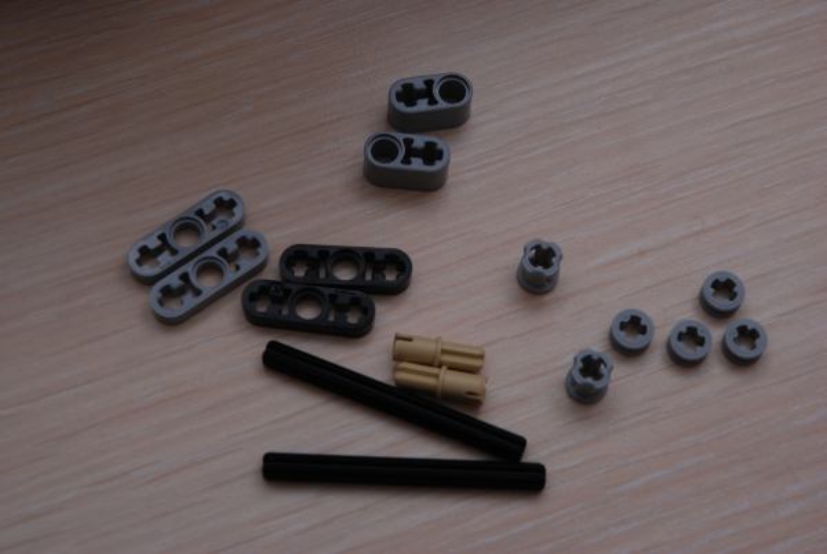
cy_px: 277
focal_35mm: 105
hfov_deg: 19.4
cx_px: 414
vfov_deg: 13.1
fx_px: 2416
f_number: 10
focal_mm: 70
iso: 100
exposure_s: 1/60
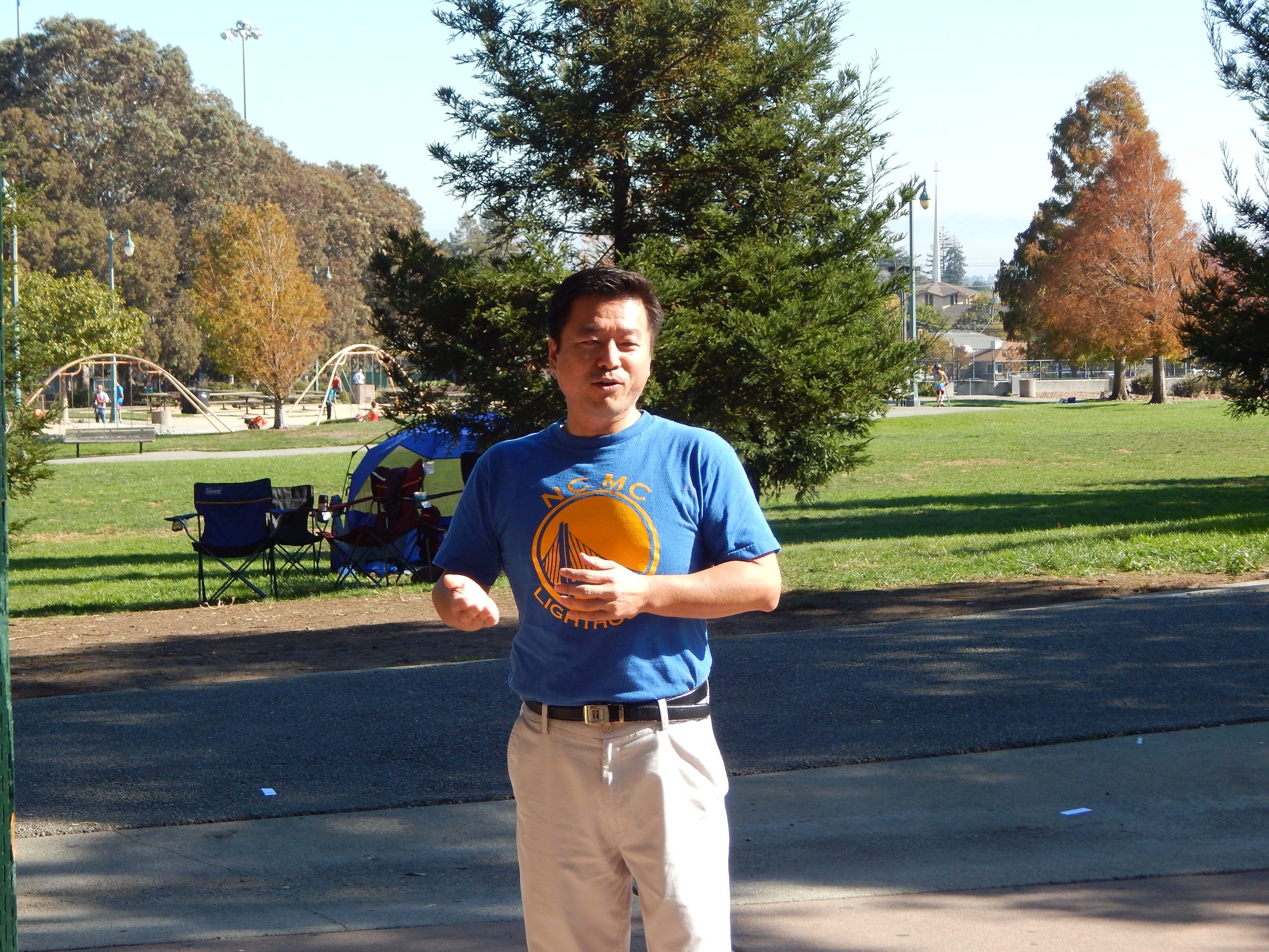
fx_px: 3116
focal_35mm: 85
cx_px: 634
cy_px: 476
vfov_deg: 17.4
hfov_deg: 23.0
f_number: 4.3
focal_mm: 15.3
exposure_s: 1/400
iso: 125
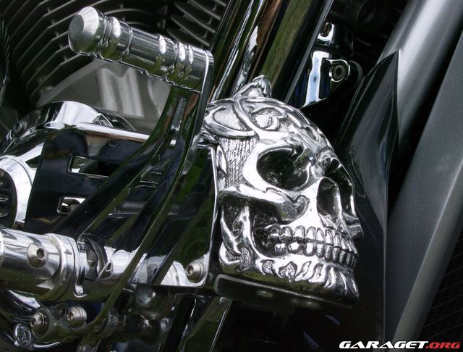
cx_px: 232
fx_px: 1464
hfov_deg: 18.0
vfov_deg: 13.7
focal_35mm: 109
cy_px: 176
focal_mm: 18
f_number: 7.8
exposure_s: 1/235
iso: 100
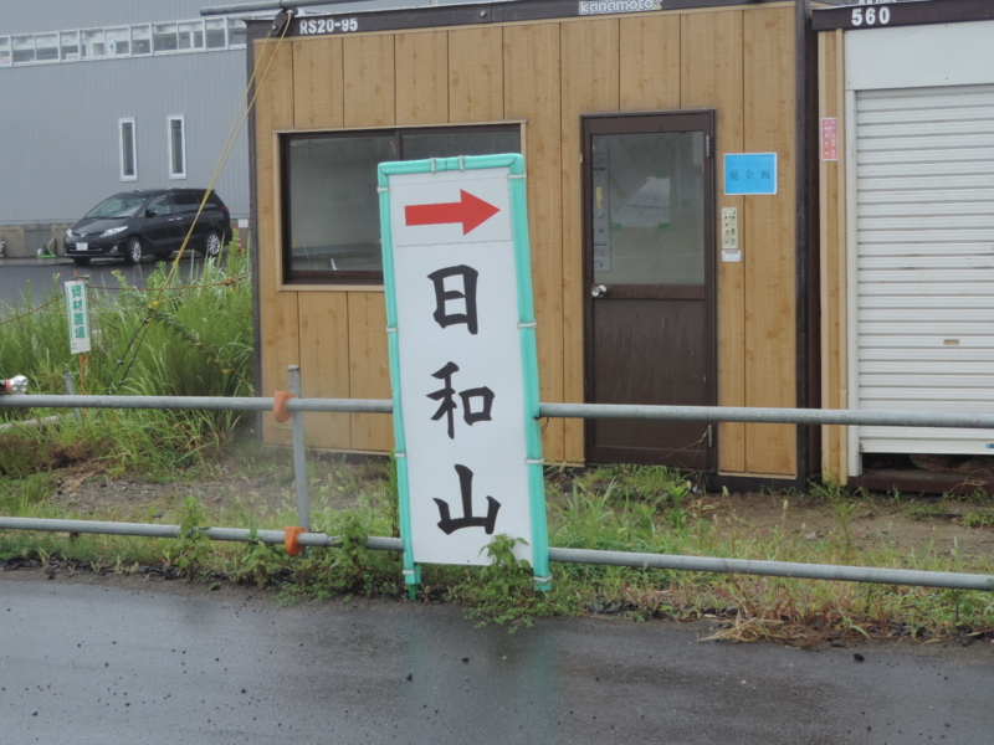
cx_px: 497
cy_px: 372
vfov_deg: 19.6
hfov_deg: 26.0
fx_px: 2154
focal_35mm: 75
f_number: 3.9
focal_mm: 13.3
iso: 80
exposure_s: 1/200
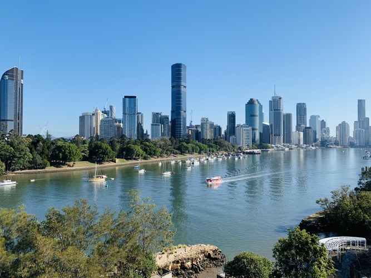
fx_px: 279
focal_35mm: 26
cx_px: 186
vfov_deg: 53.0
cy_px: 139
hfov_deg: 67.3
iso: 25
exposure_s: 1/1916
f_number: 1.8
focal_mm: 4.25
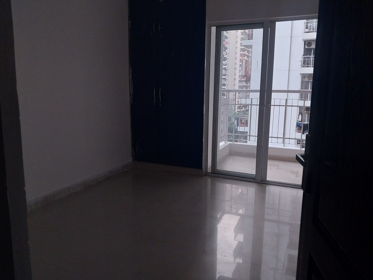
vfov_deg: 53.1
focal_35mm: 26
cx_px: 186
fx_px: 280
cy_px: 140
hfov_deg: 67.3
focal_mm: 4
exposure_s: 1/60
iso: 250
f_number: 1.8
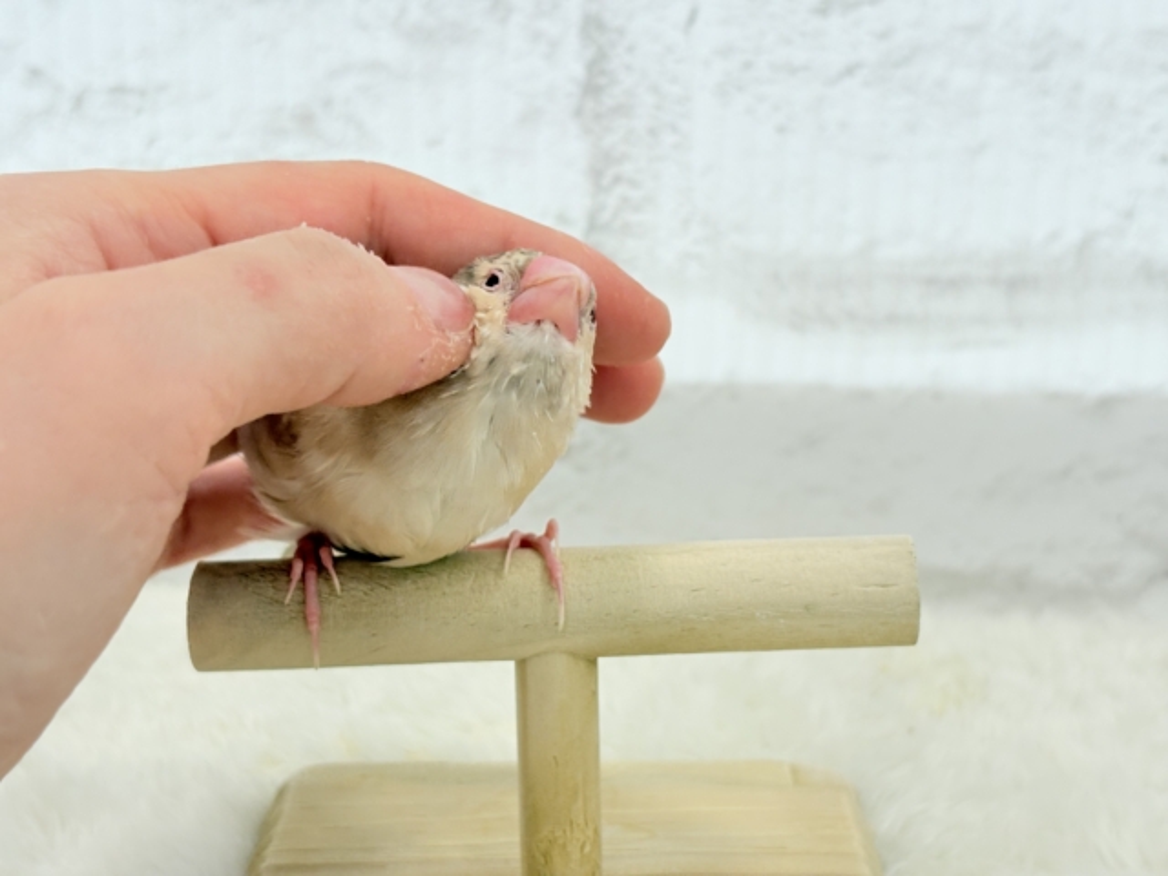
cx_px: 584
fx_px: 1755
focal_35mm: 52
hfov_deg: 36.8
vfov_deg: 28.0
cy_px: 438
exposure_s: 1/100
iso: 50
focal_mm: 5.96
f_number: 1.6
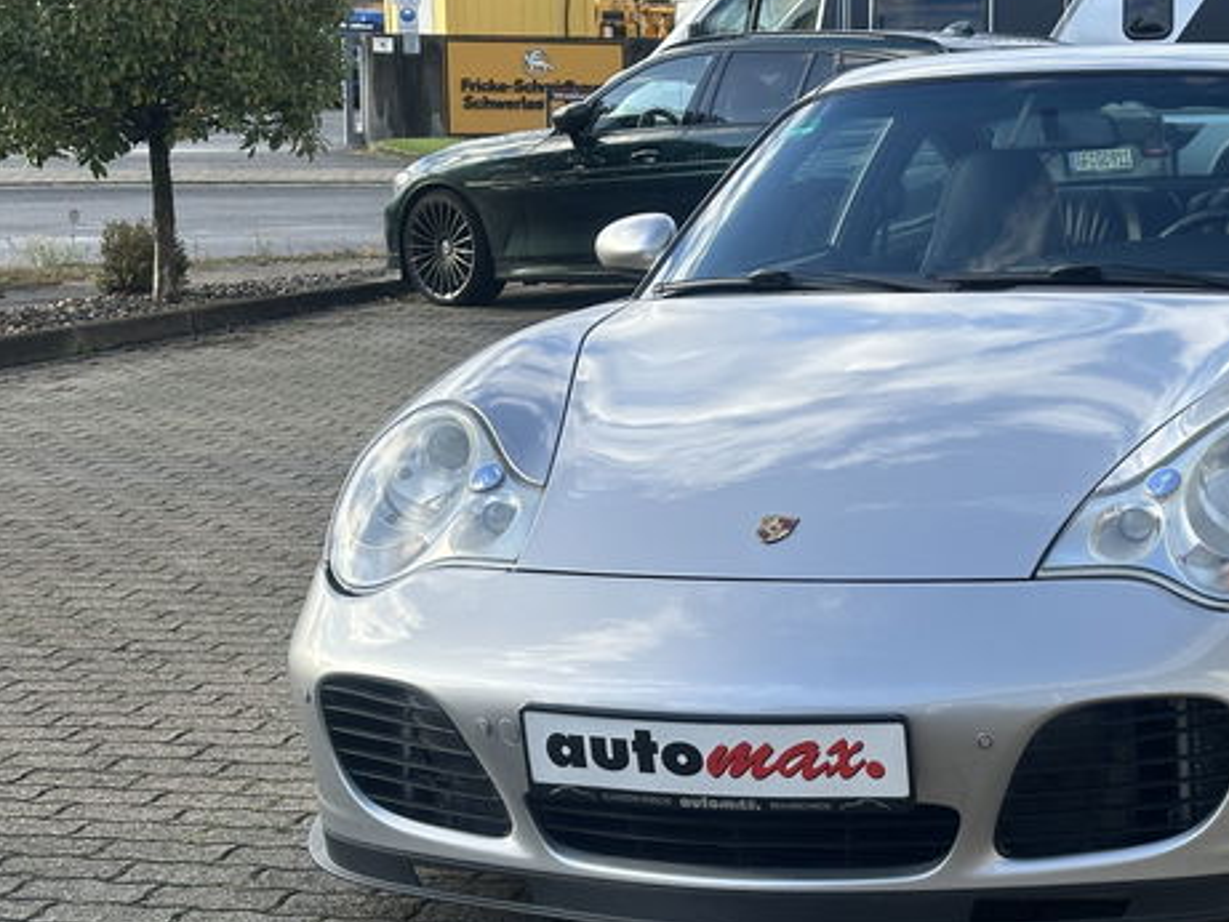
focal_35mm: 80
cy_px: 490
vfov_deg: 18.4
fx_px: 2841
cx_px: 1016
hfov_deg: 24.0
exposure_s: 1/1120
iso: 64
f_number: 1.78
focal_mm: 6.86
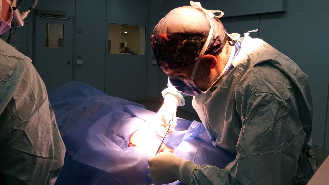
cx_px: 155
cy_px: 64
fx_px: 262
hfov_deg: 64.3
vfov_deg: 38.6
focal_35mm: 30
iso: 40
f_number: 1.7
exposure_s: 1/129
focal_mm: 3.93
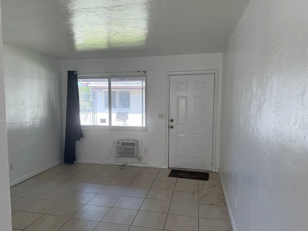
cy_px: 123
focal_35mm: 26
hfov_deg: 67.2
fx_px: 231
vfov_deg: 53.0
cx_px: 141
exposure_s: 1/231
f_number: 1.78
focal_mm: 6.76
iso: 100
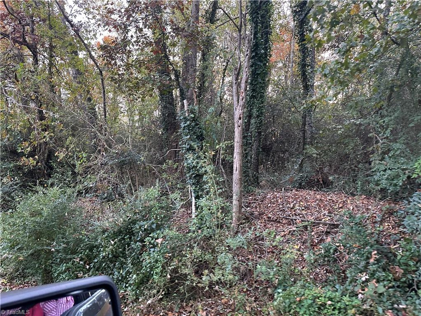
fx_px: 292
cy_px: 158
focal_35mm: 24
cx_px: 210
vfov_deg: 56.8
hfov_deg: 71.6
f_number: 1.78
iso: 320
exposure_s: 1/60
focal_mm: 6.86
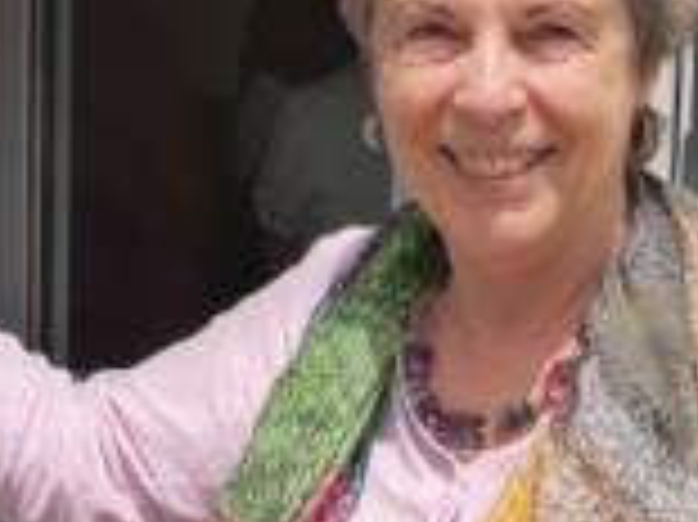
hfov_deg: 15.2
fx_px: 2619
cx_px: 396
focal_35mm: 130
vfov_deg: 11.3
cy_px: 436
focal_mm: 24
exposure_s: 1/320
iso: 100
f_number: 7.1
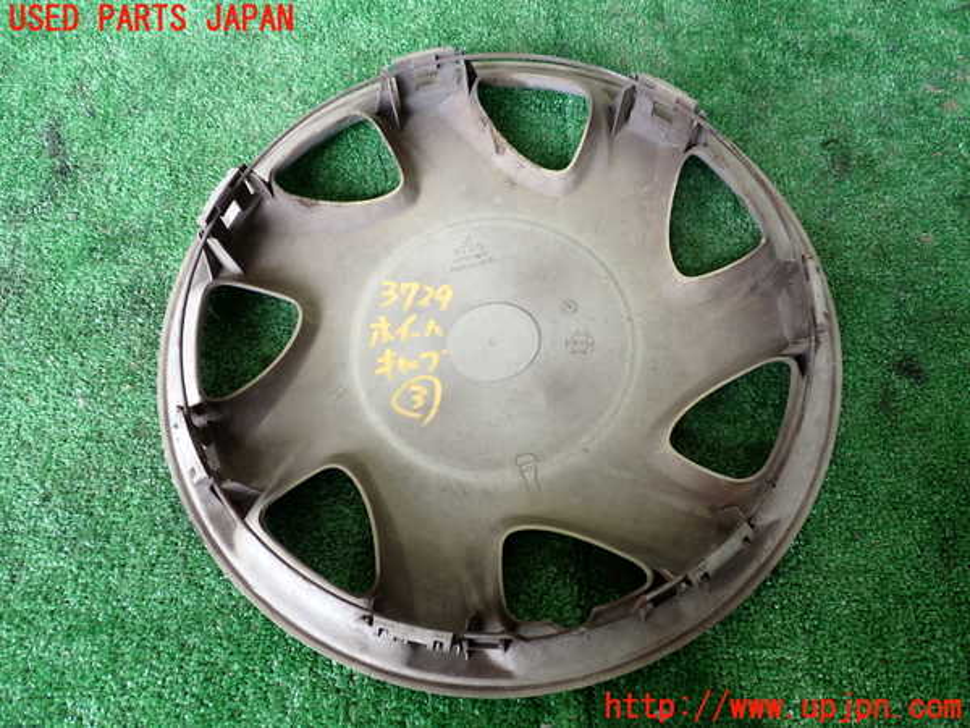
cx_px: 485
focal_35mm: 30
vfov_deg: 46.8
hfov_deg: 60.0
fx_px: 841
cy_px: 364
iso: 200
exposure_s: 1/60
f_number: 2.3
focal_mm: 5.4
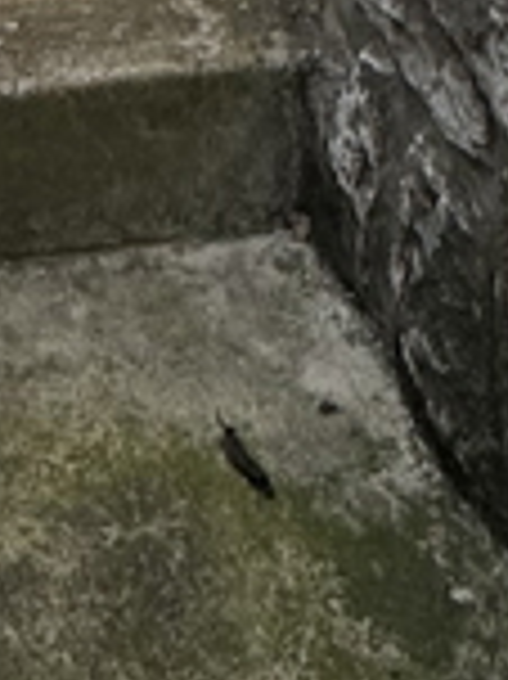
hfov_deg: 14.4
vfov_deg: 12.3
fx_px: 1959
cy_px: -1202
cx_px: -85
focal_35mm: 100
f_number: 2.2
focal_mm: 2.22
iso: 40
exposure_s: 1/253
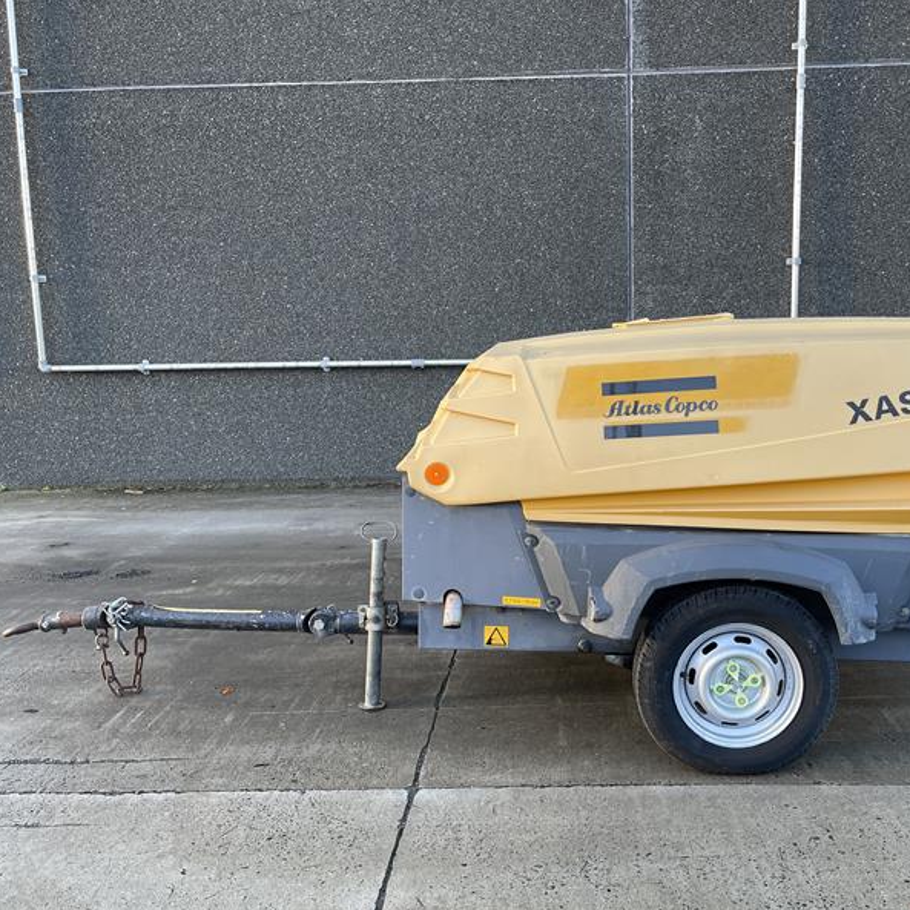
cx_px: 534
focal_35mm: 31
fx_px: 922
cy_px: 454
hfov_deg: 52.3
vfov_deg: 52.5
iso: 50
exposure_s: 1/121
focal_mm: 5.1
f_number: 1.6
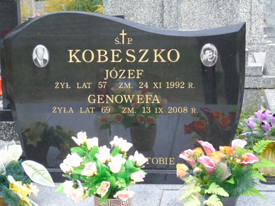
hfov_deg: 20.9
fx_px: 747
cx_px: 138
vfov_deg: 15.7
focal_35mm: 94
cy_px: 103
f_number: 4.3
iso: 80
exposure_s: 1/30
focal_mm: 17
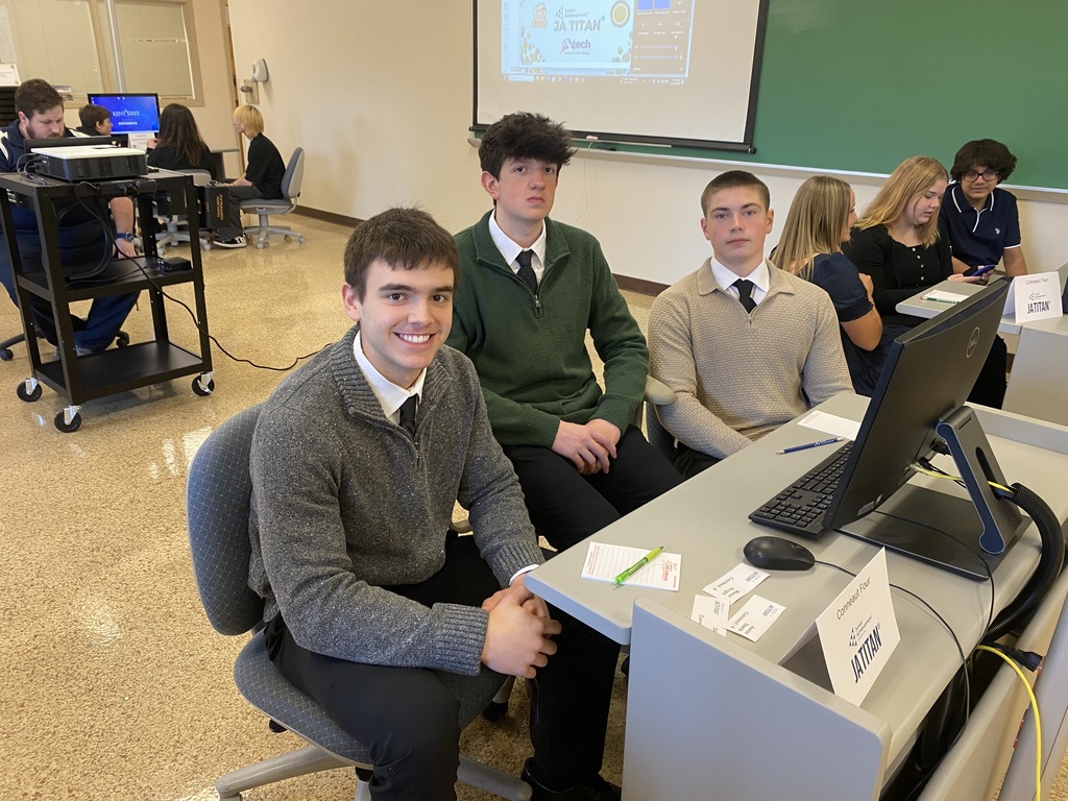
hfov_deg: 67.3
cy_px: 400
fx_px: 802
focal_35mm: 26
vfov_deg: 53.1
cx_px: 534
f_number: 1.8
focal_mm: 4.25
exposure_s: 1/60
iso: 125
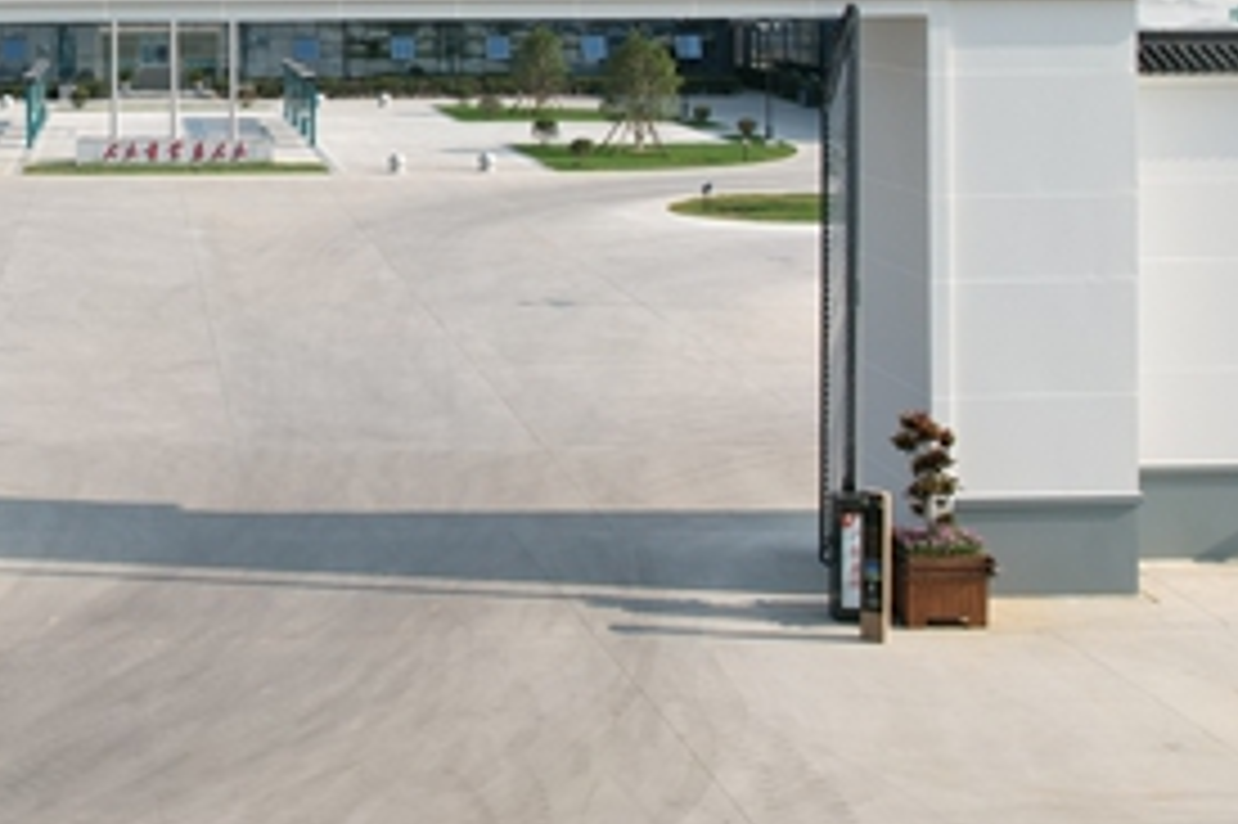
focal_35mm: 64
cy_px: -56
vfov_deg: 20.3
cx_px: 50
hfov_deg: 29.7
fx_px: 2199
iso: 100
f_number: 2.8
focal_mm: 8.38
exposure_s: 1/1500
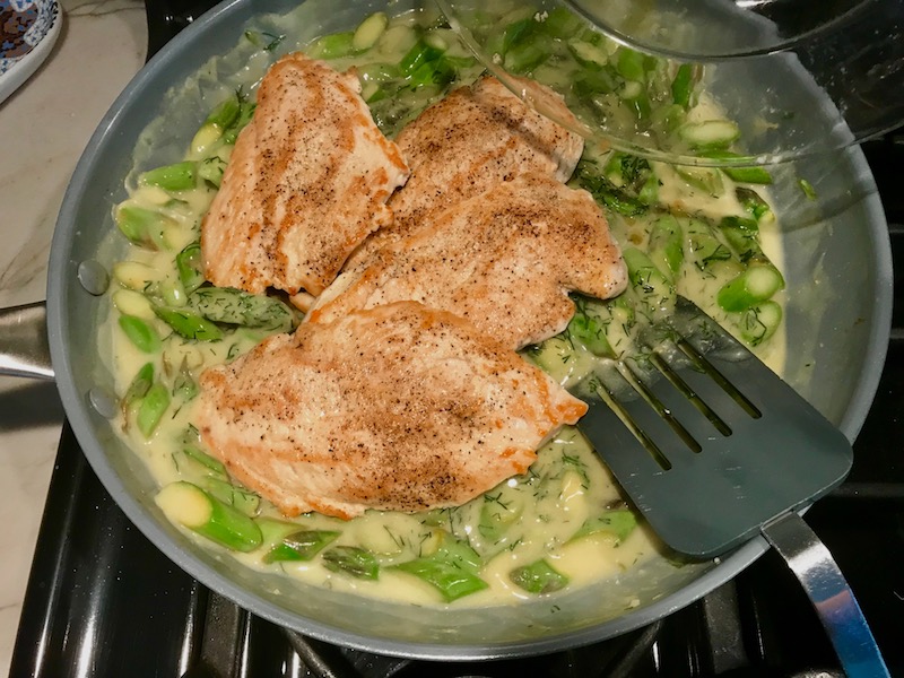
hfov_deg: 63.4
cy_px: 339
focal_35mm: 28
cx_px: 452
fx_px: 731
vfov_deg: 49.7
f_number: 1.8
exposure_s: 1/30
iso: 40
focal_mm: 3.99
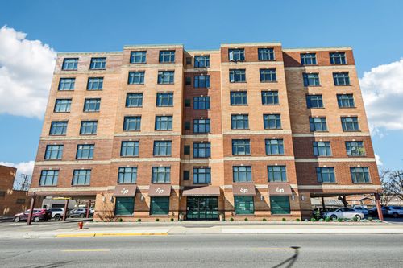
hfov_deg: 85.4
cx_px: 202
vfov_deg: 63.2
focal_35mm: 20
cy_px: 134
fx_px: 218
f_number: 8
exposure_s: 1/800
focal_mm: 13
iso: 400
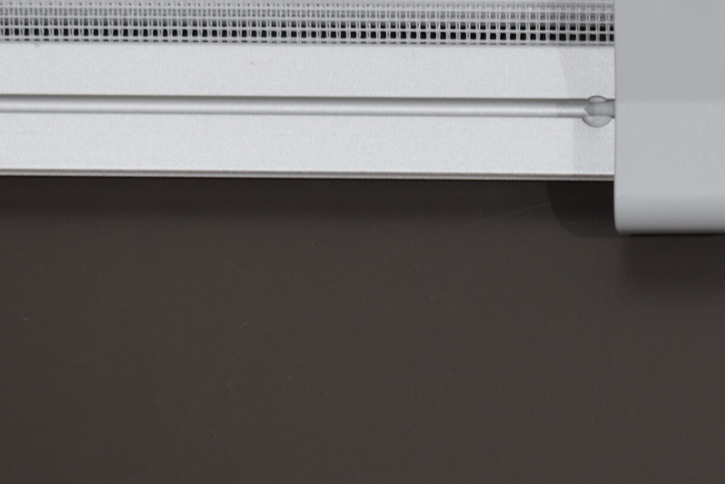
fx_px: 3283
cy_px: 100
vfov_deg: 8.4
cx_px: 688
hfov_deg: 12.5
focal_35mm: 163
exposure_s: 1/100
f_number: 5.6
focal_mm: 52
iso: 400
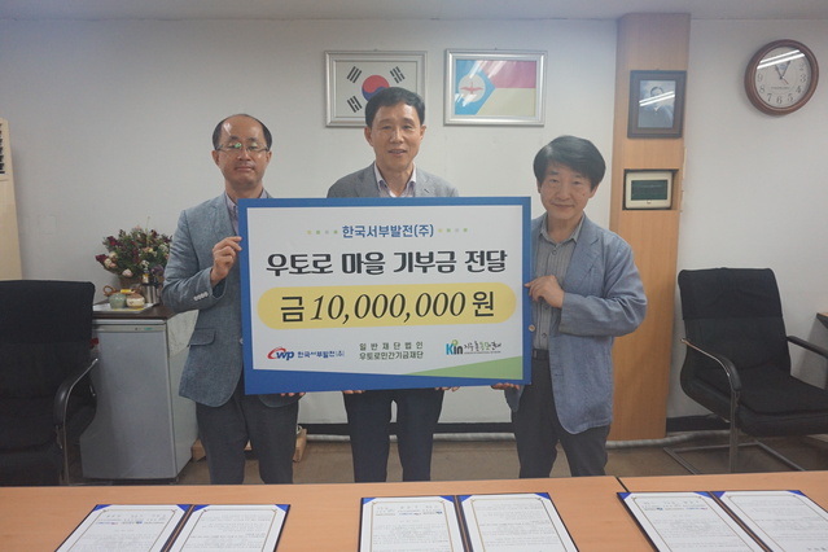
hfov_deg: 70.4
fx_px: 586
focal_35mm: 26
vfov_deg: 50.4
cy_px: 276
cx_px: 414
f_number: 4
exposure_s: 1/160
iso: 1000
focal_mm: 17
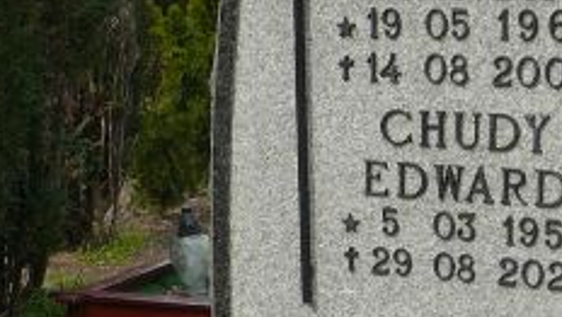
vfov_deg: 11.1
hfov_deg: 20.3
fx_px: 1566
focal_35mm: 105
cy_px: 498
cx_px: 298
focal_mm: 5.2
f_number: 2.8
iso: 80
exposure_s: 1/640
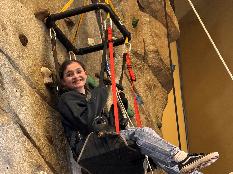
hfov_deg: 16.4
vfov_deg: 12.3
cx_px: 116
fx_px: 808
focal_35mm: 120
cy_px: 87
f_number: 2.8
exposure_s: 1/40
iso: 640
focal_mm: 15.66
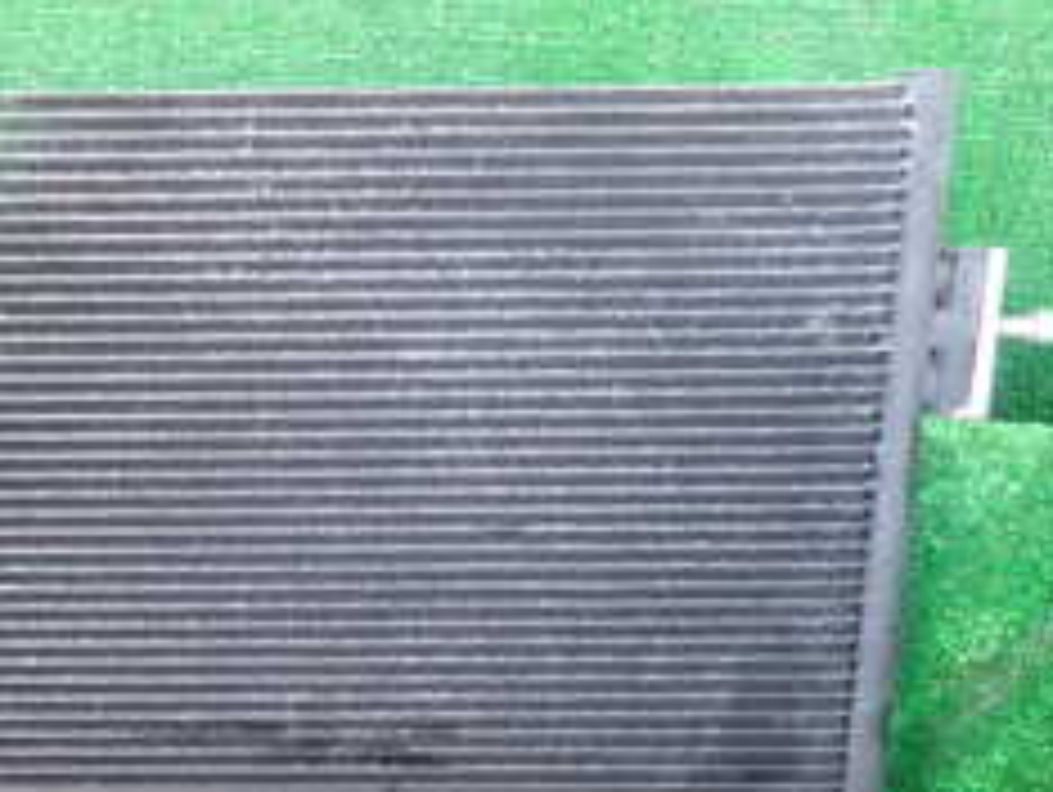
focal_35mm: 64
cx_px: -90
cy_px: 612
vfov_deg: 22.7
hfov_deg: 27.7
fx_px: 1949
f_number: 2
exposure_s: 1/40
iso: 200
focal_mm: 4.5
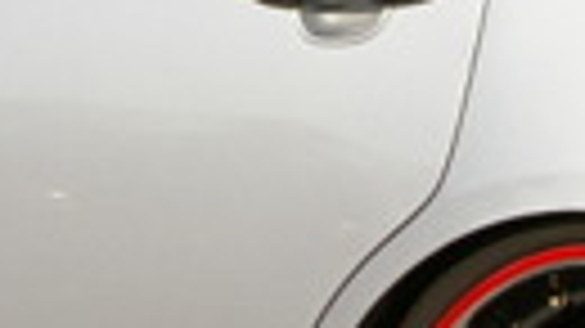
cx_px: 450
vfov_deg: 3.0
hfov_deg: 5.3
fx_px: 6312
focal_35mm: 407
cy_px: -31
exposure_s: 1/125
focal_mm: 33
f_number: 13
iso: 200
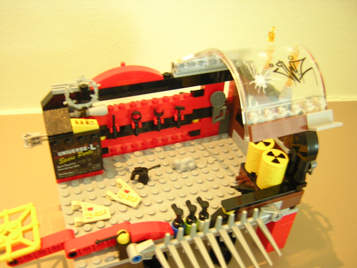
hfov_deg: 51.4
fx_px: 371
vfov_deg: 39.7
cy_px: 134
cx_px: 178
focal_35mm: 36
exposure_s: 1/2.3
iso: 400
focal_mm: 4.7
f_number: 2.6
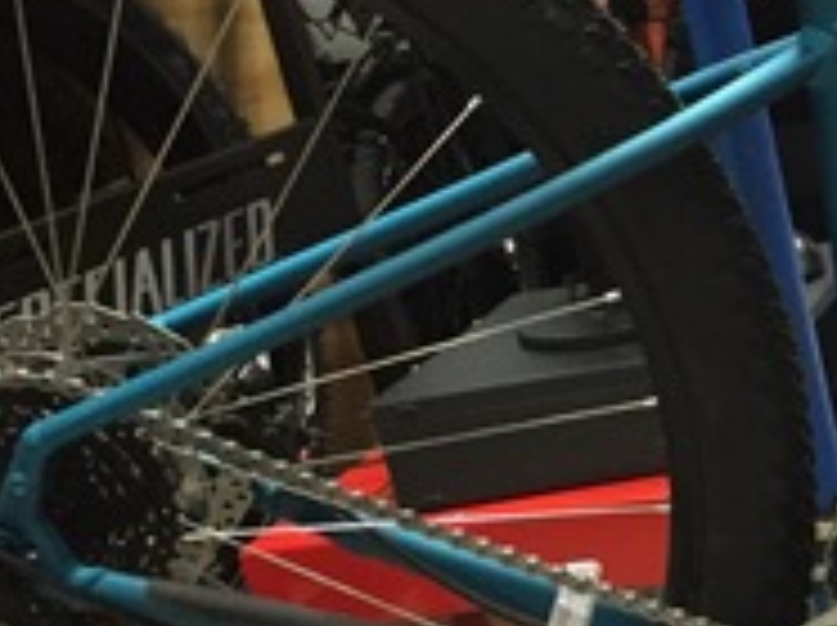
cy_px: 369
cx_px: 1188
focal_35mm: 100
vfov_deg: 14.8
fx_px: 2415
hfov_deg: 17.9
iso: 250
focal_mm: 4.15
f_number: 2.2
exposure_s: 1/24
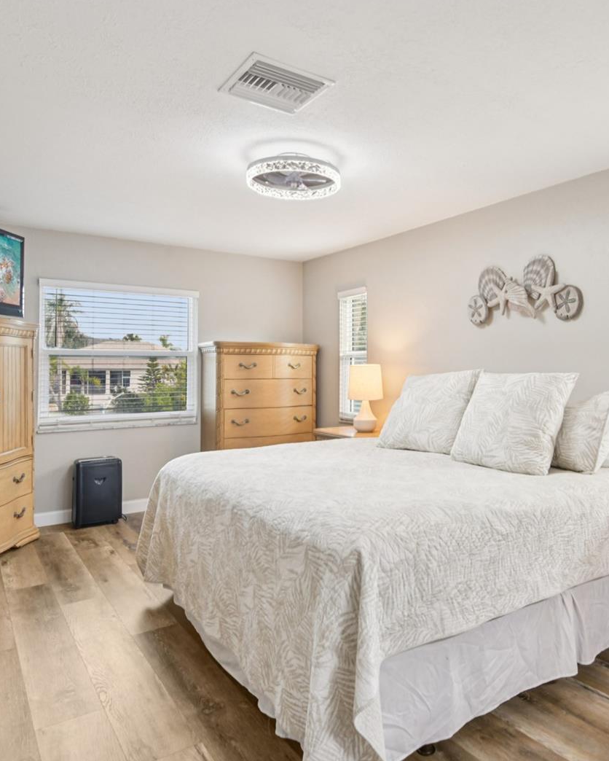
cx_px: 368
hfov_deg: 60.4
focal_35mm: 23
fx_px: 518
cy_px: 380
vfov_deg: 72.6
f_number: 8
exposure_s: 1/40
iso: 400
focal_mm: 16
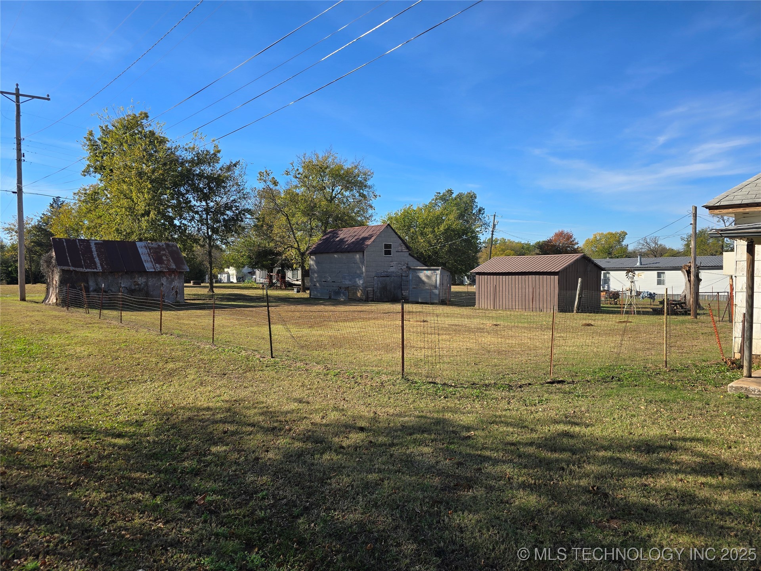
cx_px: 380
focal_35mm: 23
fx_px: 506
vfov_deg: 58.9
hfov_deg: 73.9
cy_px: 286
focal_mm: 6.3
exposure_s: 1/585
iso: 12
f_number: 1.7
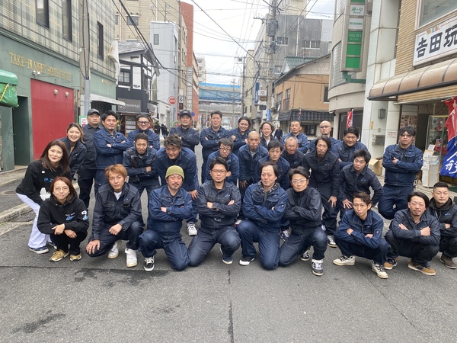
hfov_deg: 67.3
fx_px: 343
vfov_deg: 53.1
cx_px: 228
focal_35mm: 26
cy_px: 172
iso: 32
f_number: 1.8
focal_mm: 4.25
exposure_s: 1/177
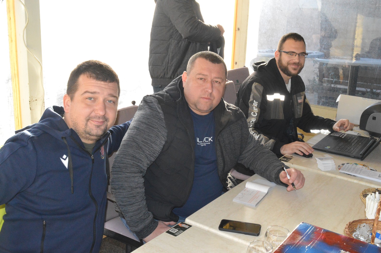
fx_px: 397
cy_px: 126
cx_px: 190
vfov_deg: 35.4
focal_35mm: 38
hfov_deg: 51.3
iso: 3200
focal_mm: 25
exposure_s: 1/200
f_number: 16
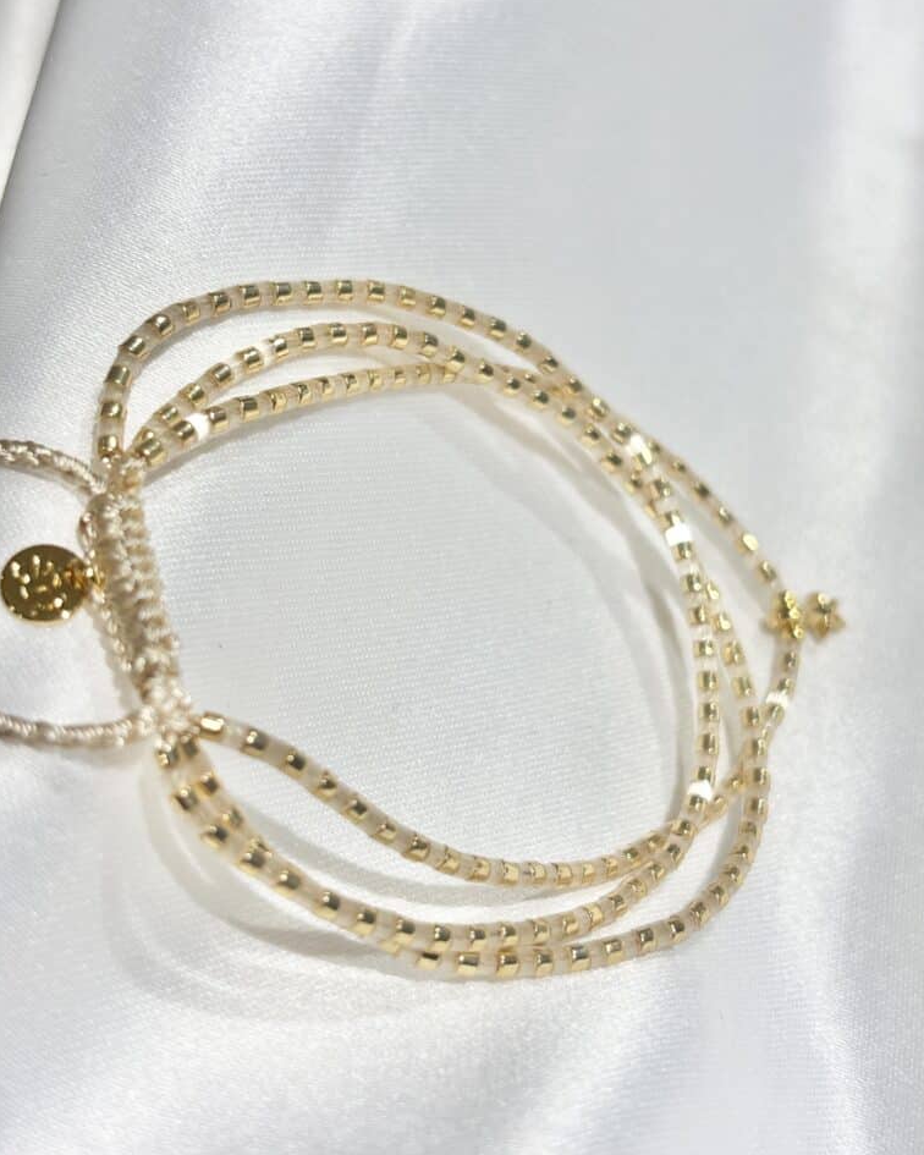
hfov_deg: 27.6
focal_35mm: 55
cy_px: 540
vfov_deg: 34.1
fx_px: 1880
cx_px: 464
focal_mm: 5.96
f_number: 1.6
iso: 32
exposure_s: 1/353
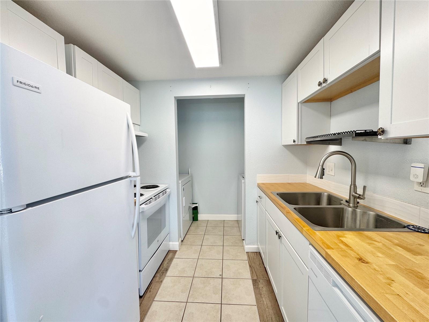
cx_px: 214
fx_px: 174
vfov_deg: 85.7
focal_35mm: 14
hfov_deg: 102.1
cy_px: 161
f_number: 2.2
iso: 100
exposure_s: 1/120
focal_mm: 2.22
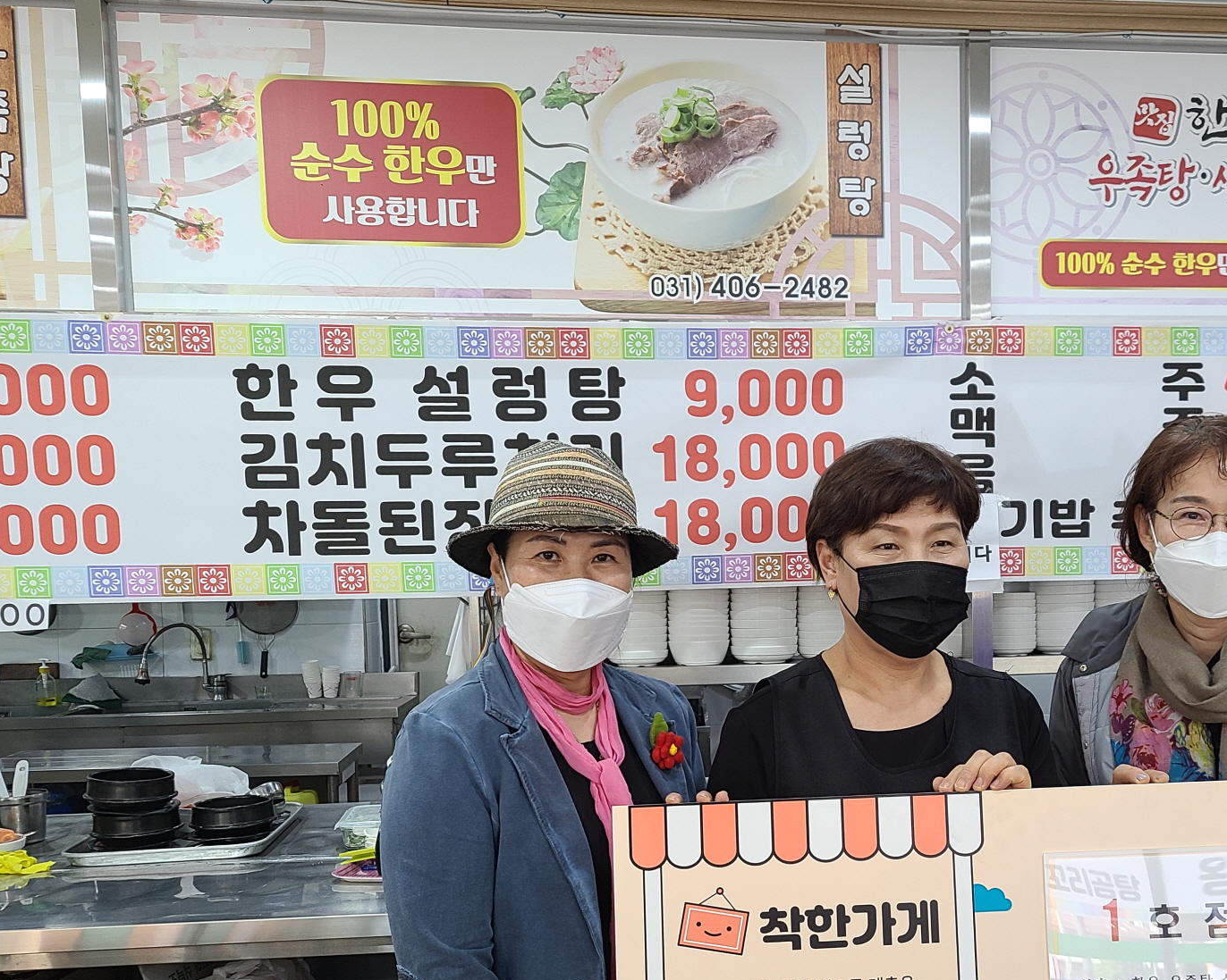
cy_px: 668
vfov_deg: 39.6
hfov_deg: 47.9
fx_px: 1343
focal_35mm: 37
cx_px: 863
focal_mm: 5.4
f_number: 1.8
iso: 80
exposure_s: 1/60
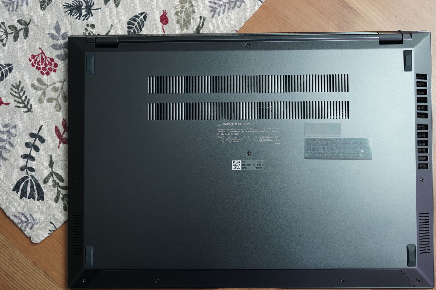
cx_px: 256
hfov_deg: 49.3
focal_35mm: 39
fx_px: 472
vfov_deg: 34.2
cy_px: 156
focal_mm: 33
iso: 2000
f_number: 7.1
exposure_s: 1/125
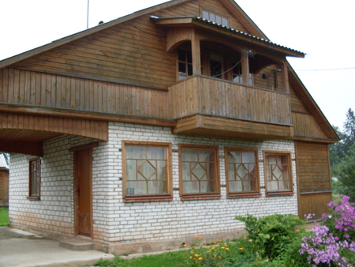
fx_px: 390
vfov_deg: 37.8
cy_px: 134
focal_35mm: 38
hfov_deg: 49.0
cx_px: 178
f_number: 2.8
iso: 100
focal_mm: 6.3
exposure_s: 1/125
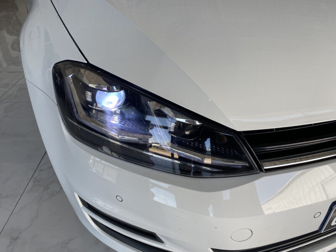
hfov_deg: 67.3
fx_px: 252
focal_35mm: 26
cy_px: 126
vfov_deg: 53.1
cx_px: 168
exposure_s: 1/211
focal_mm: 4.25
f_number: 1.8
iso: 32
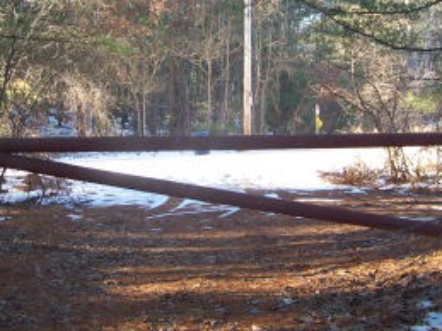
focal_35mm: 55
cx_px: 212
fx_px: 702
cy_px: 134
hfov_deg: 34.9
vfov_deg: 26.5
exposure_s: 1/60
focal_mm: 5.85
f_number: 2.8
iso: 65
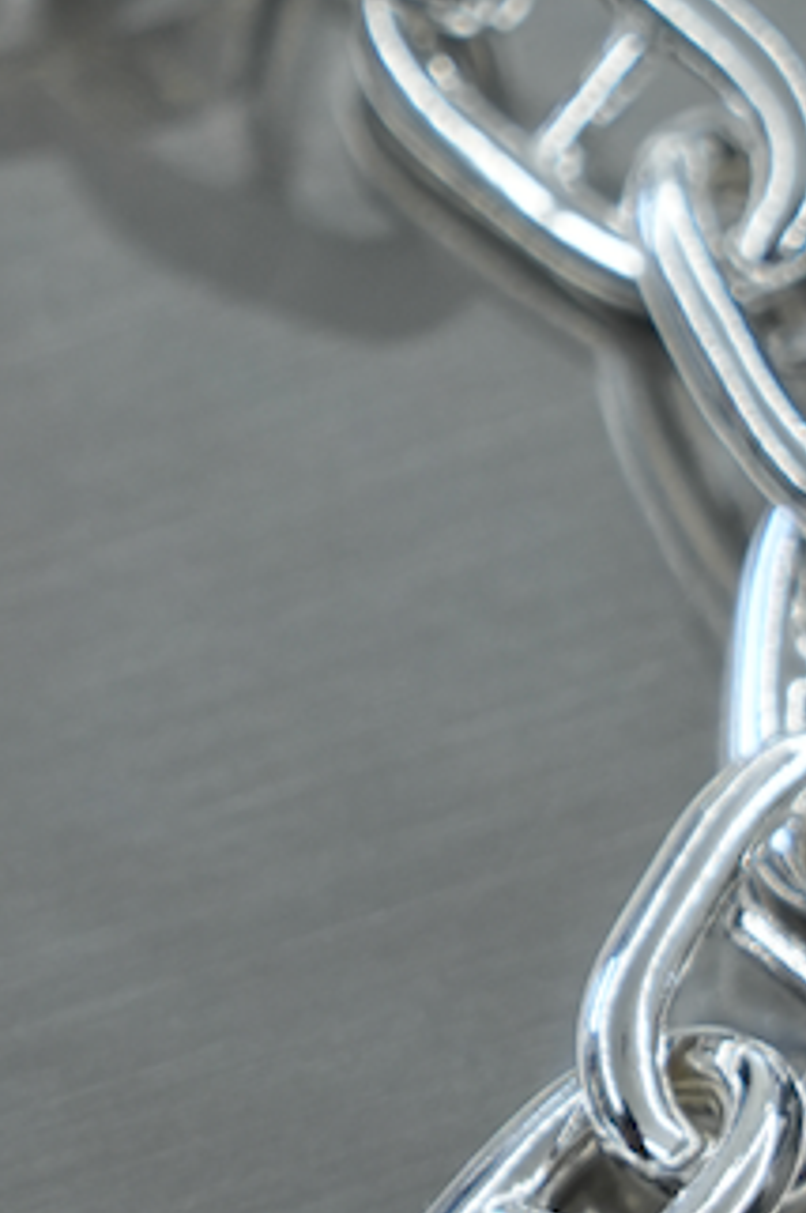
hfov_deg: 3.3
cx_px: -117
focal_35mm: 418
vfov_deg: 4.9
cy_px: 482
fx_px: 14067
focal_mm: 105
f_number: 8
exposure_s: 1/50
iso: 500
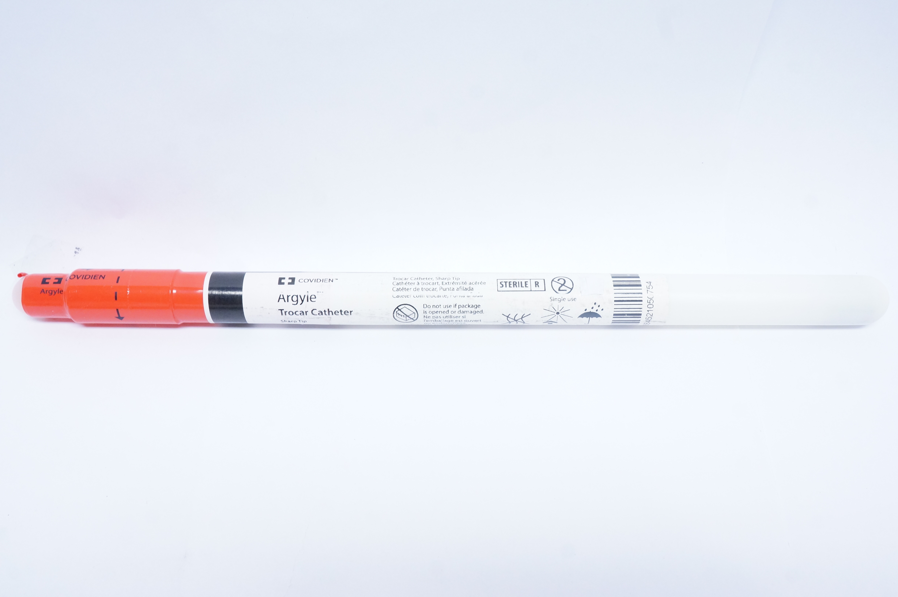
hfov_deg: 57.3
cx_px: 449
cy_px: 298
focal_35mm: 33
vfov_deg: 39.9
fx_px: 822
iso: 1600
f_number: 9
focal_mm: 22
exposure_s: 1/30
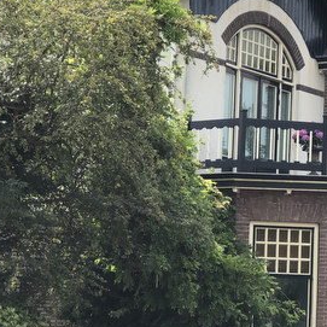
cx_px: 351
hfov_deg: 13.2
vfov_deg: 13.4
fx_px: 1389
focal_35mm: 130
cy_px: 147
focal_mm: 6.6
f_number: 2.8
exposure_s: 1/607
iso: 20
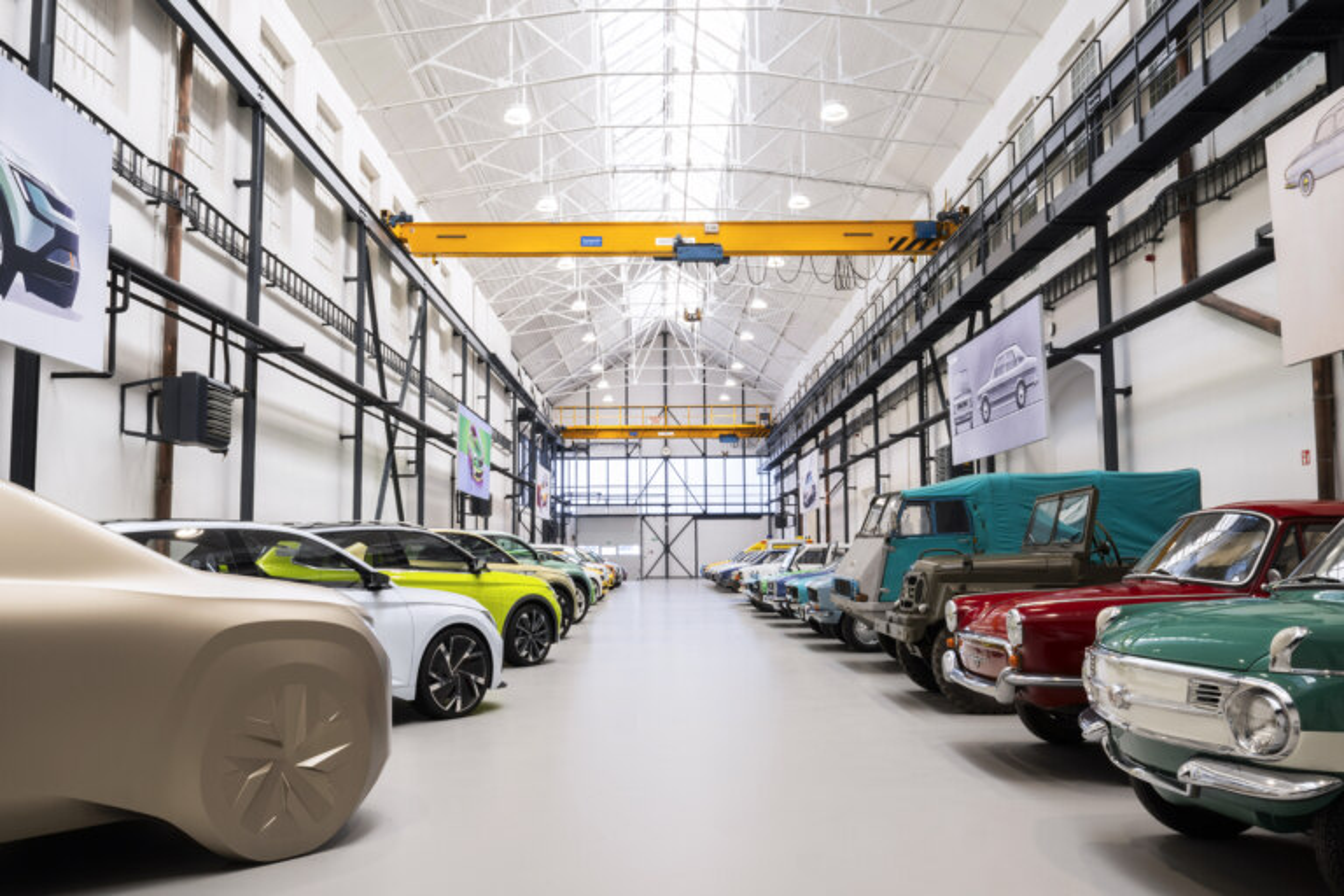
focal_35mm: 30
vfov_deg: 43.0
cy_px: 448
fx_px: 1139
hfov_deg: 61.1
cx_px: 672
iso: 100
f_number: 22
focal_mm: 30.5
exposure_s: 2
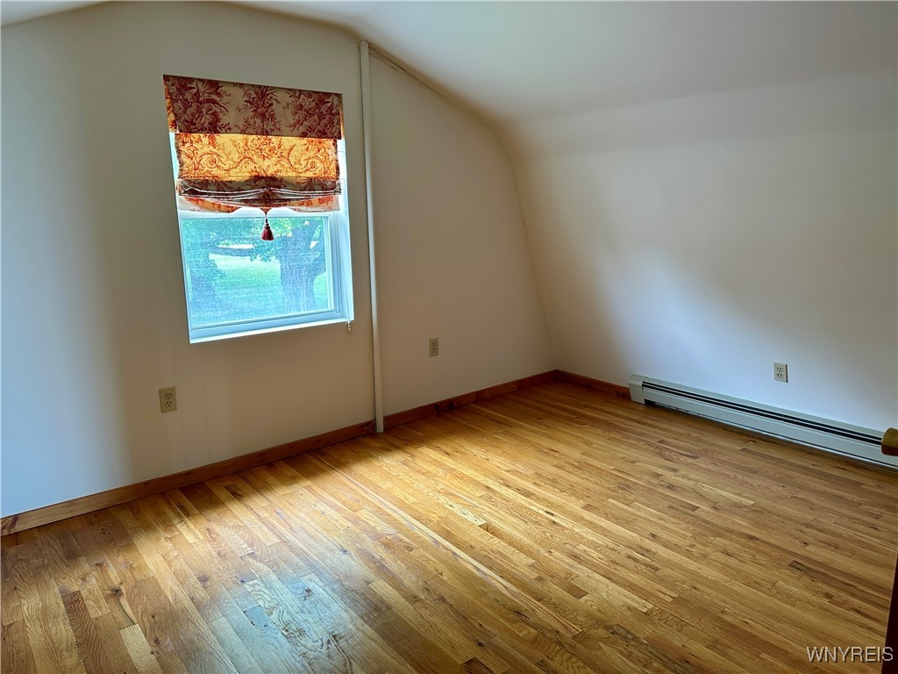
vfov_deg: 56.8
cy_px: 337
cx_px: 449
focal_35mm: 24
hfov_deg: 71.6
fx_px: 623
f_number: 1.78
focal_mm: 6.86
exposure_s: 1/60
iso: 160
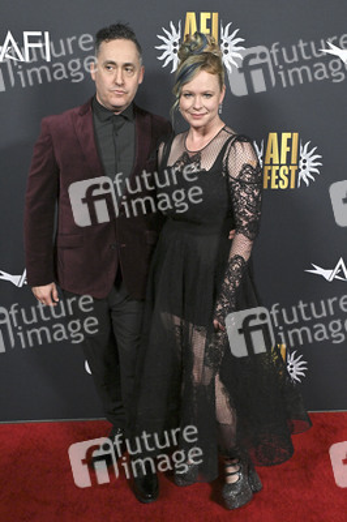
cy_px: 261
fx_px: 507
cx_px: 174
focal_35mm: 35
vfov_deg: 54.5
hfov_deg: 37.8
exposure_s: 1/320
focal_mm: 35
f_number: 6.3
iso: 2500
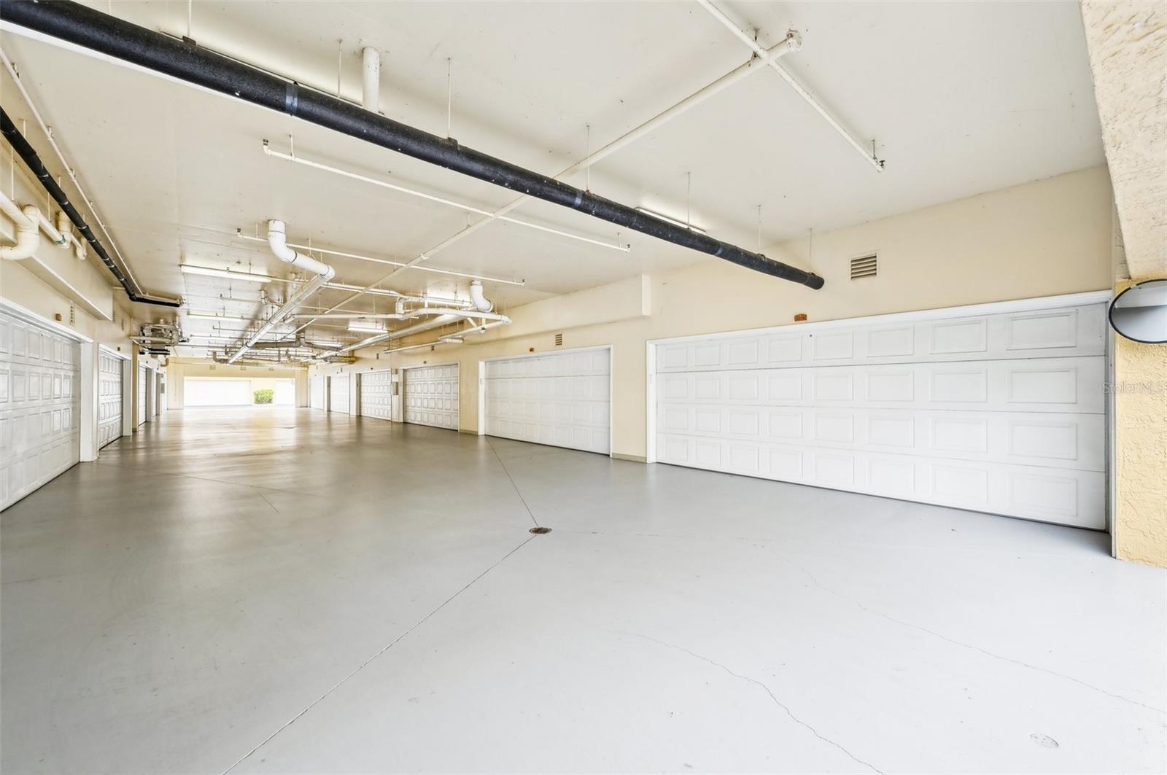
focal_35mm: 14
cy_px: 388
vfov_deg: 81.1
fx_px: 453
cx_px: 584
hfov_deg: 104.3
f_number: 8
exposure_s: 1/100
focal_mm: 14
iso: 400
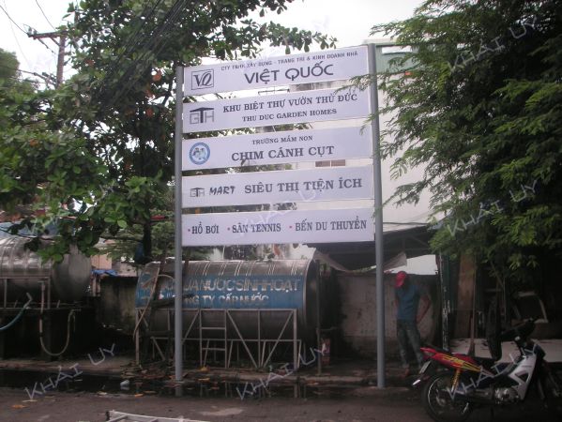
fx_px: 617
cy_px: 211
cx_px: 281
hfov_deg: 49.0
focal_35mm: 38
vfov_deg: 37.8
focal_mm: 6.3
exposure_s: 1/250
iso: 50
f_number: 3.3
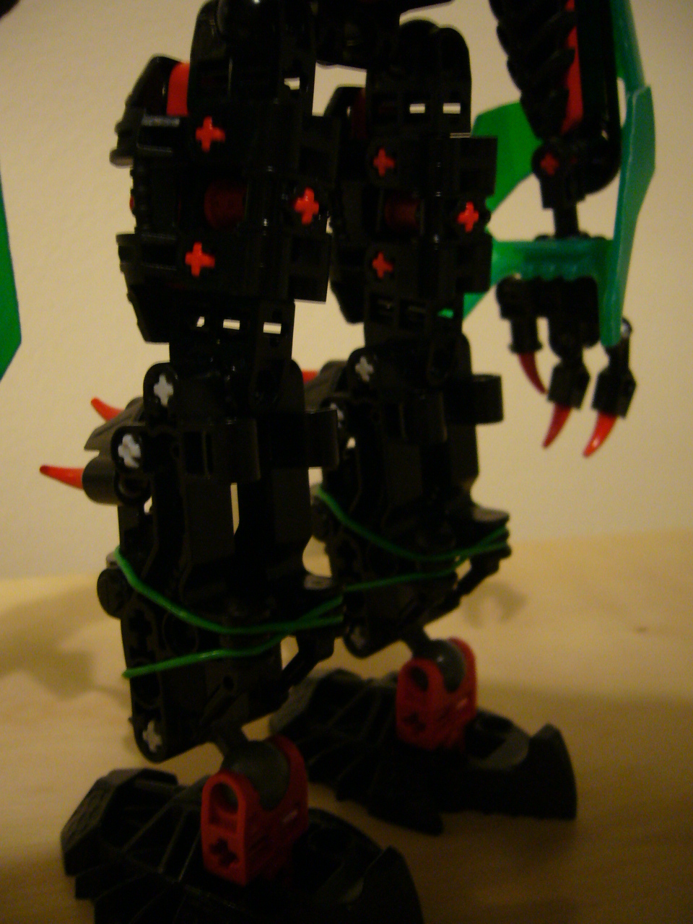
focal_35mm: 35
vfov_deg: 52.6
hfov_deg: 40.7
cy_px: 462
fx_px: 934
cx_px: 346
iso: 200
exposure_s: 1/5
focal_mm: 5.8
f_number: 2.8
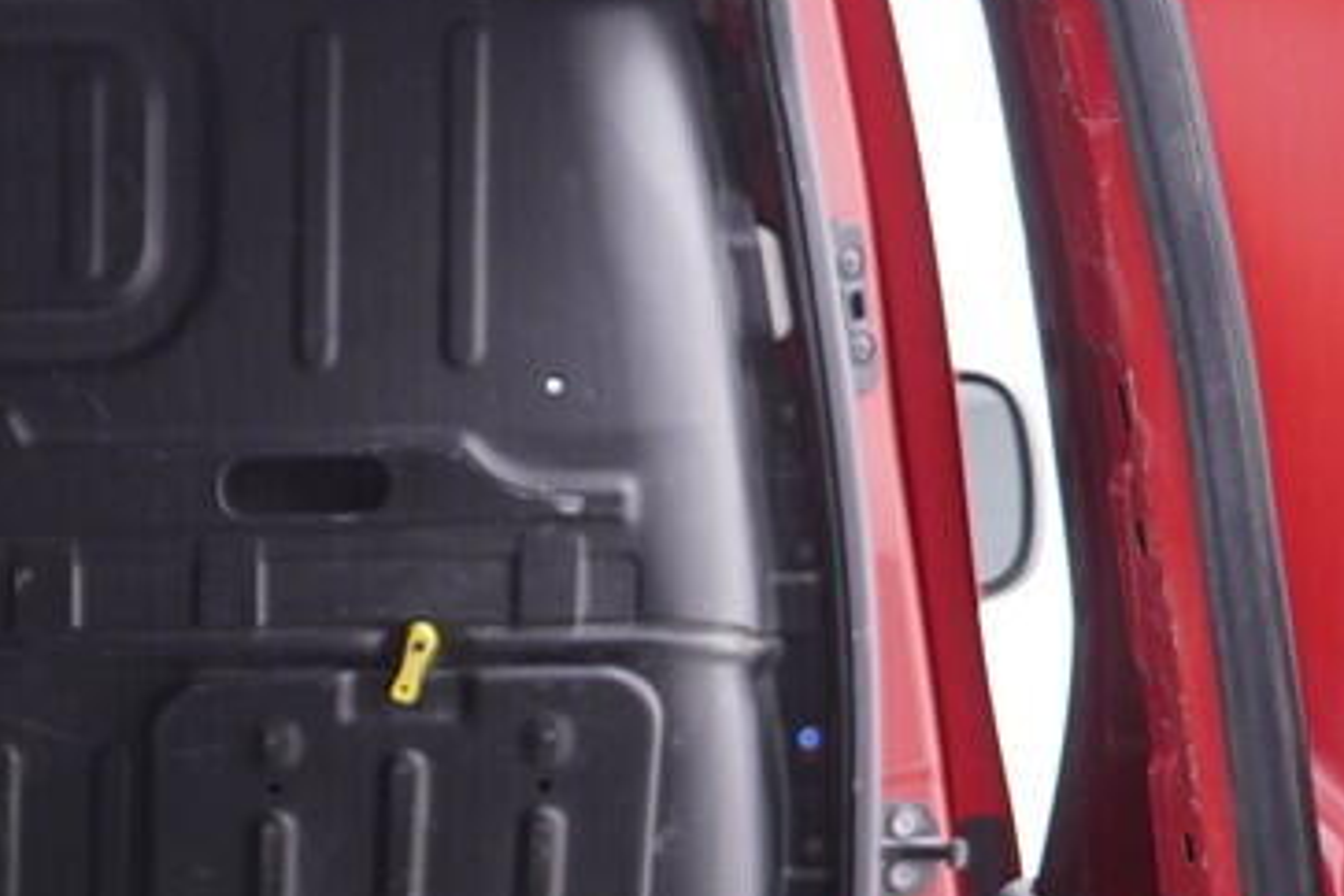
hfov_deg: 13.6
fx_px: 5338
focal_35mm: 143
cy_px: 1692
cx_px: -600
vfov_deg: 9.1
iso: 320
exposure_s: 1/40
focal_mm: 24
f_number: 2.8
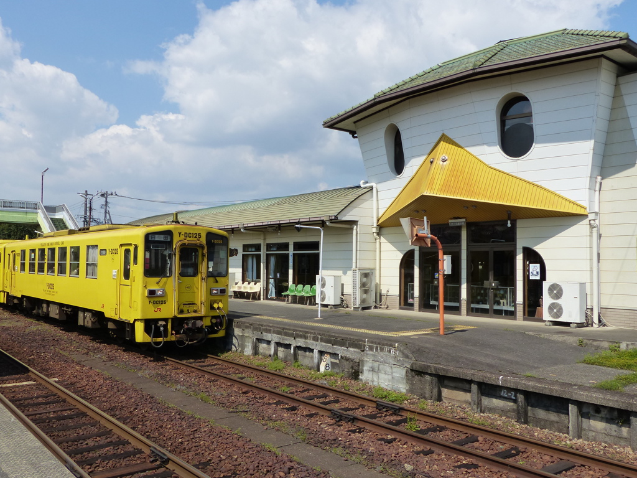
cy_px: 239
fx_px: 570
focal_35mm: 31
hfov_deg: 58.4
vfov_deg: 45.4
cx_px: 318
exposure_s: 1/1600
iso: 160
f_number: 4
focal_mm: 5.6
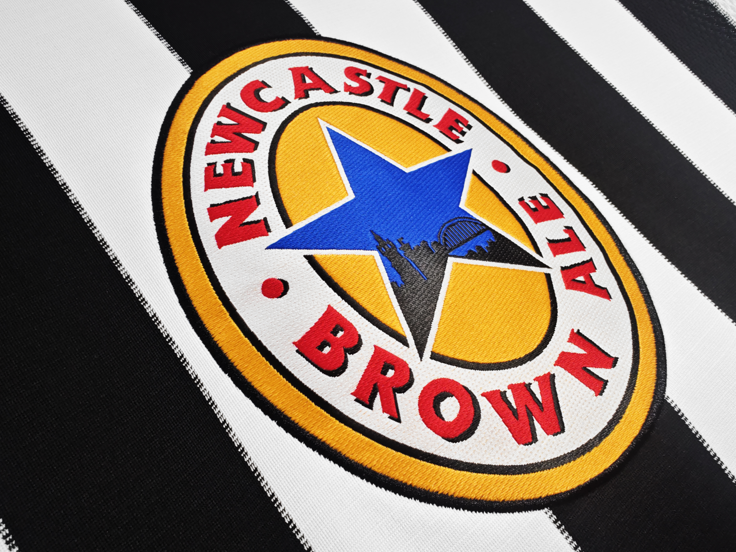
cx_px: 382
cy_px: 274
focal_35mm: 24
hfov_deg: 71.6
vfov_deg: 56.8
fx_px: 510
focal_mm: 2.59
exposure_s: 1/60
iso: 77
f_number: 2.2
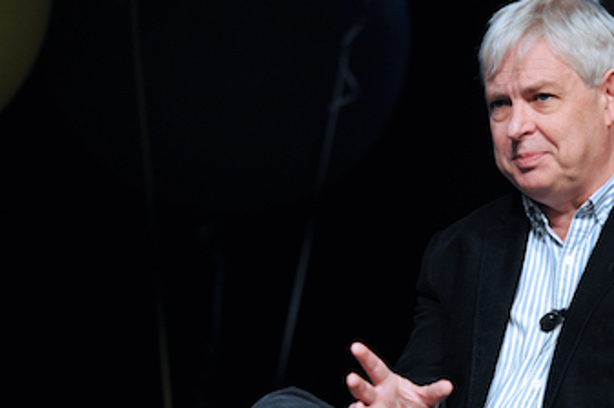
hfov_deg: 7.2
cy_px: 219
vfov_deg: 4.8
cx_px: 499
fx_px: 4856
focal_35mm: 285
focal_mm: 160
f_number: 3.2
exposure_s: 1/250
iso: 1250
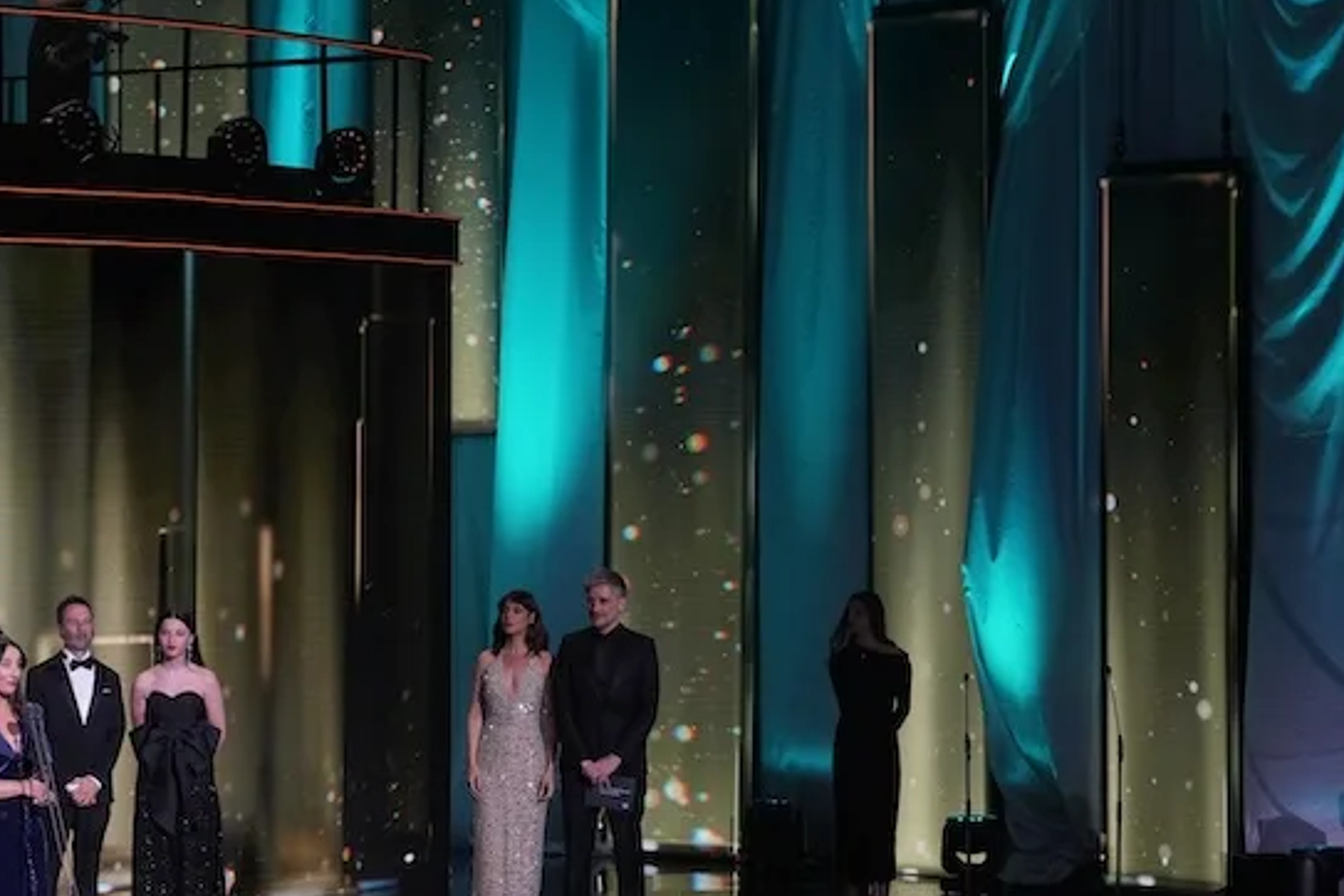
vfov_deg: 10.4
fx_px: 4928
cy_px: 380
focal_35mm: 132
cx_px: 106
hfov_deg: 15.3
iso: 2000
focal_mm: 70
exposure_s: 1/250
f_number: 5
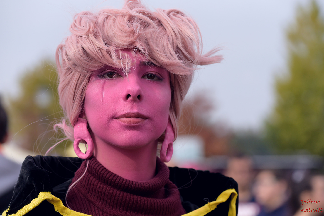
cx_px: 162
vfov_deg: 10.2
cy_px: 108
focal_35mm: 135
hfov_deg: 15.2
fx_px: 1215
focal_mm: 135
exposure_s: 1/1600
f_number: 6.3
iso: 720
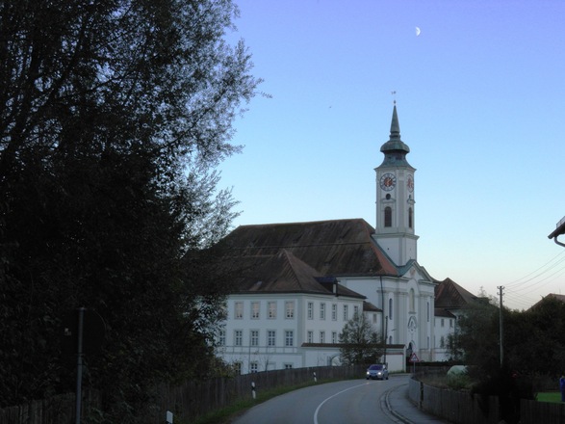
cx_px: 282
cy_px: 212
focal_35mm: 55
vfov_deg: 26.6
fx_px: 898
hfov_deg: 34.9
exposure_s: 1/125
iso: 100
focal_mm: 10
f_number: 5.8
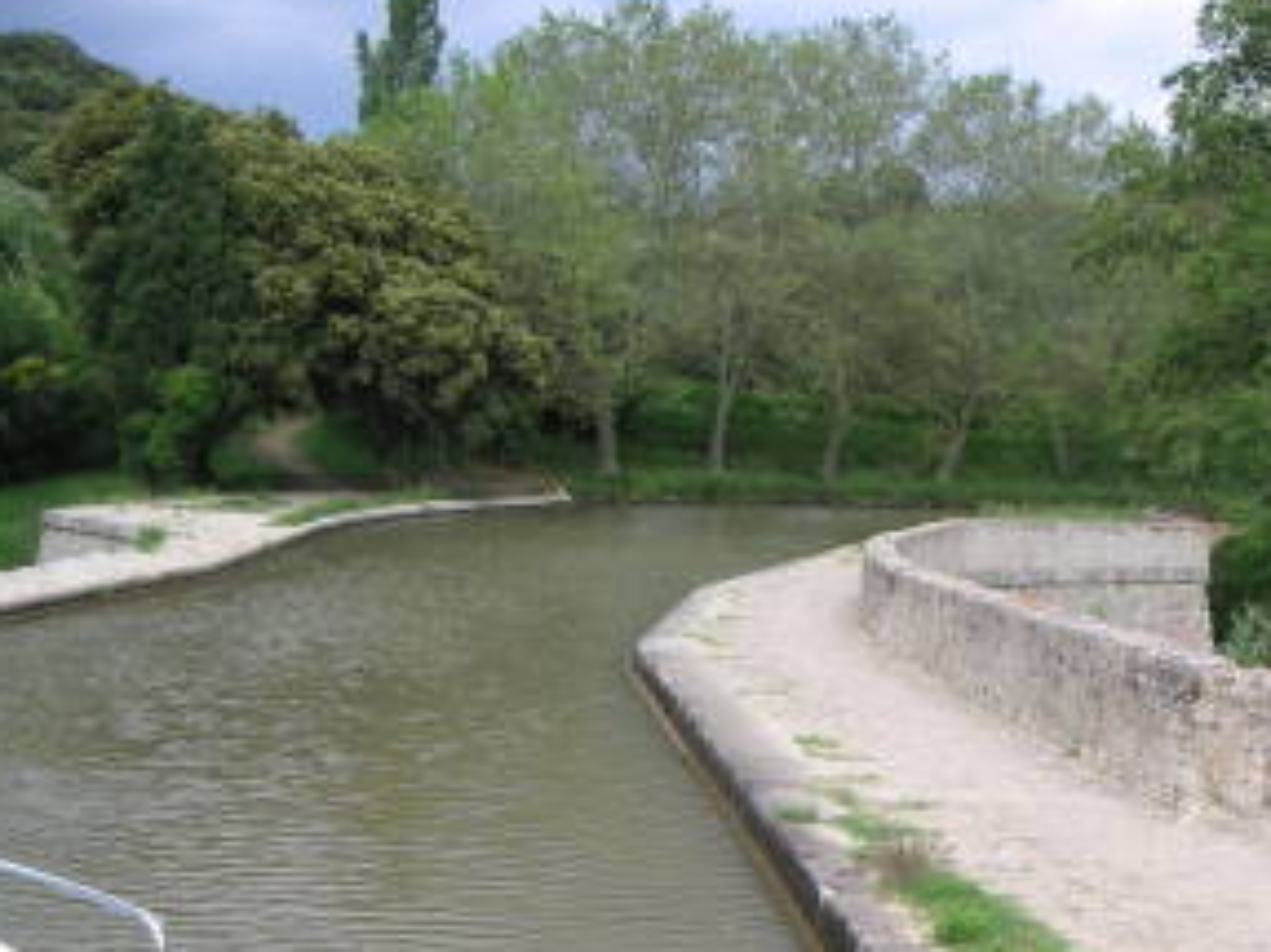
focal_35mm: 53
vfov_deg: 27.3
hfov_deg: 36.1
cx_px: 717
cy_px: 633
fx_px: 1945
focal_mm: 6
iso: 50
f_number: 2.8
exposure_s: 1/350
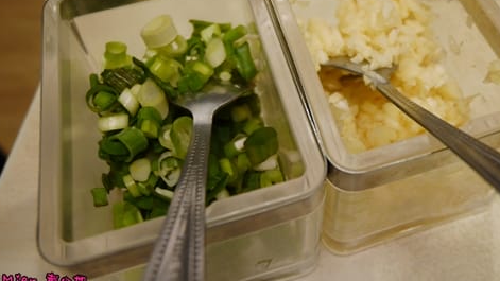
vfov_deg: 31.0
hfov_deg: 53.3
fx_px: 491
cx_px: 320
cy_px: 46
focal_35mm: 37
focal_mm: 12
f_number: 3.5
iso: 500
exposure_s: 1/80
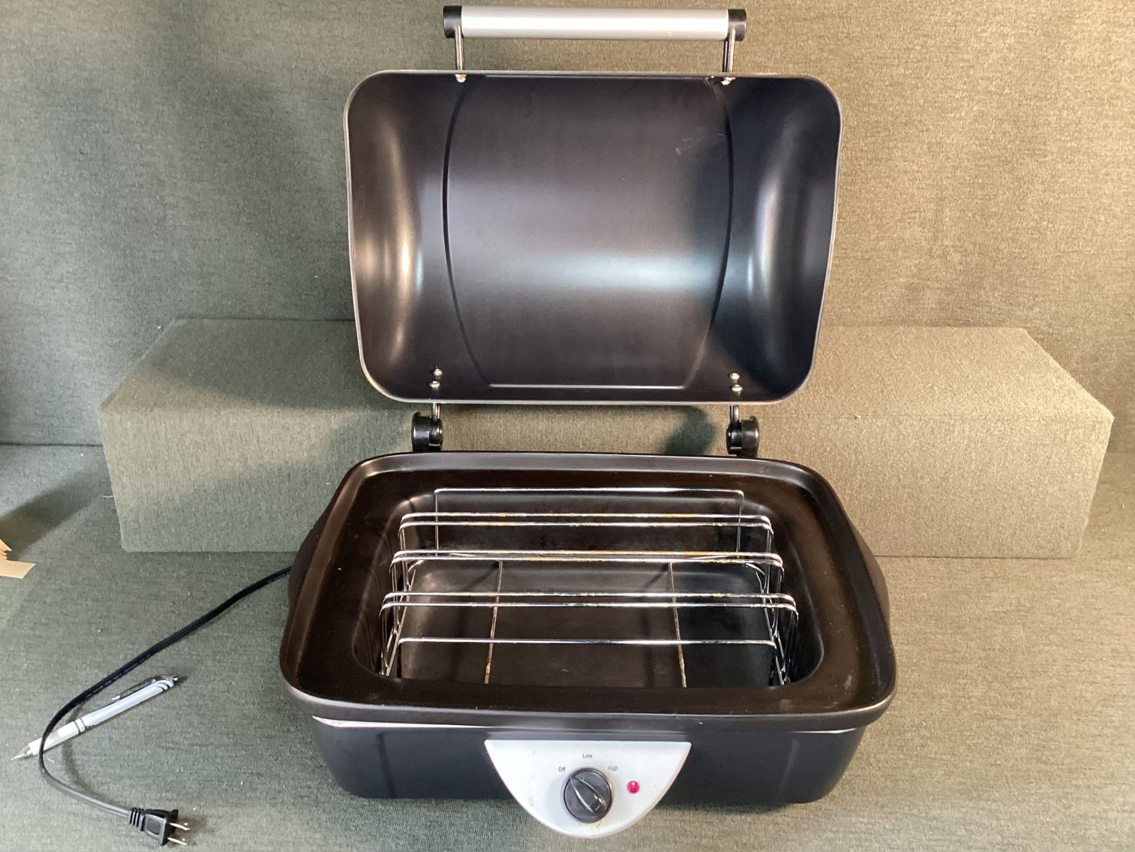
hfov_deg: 58.3
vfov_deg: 45.4
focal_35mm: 31
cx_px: 568
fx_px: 1017
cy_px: 426
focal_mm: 3.3
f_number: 2.4
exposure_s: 1/30
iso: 400
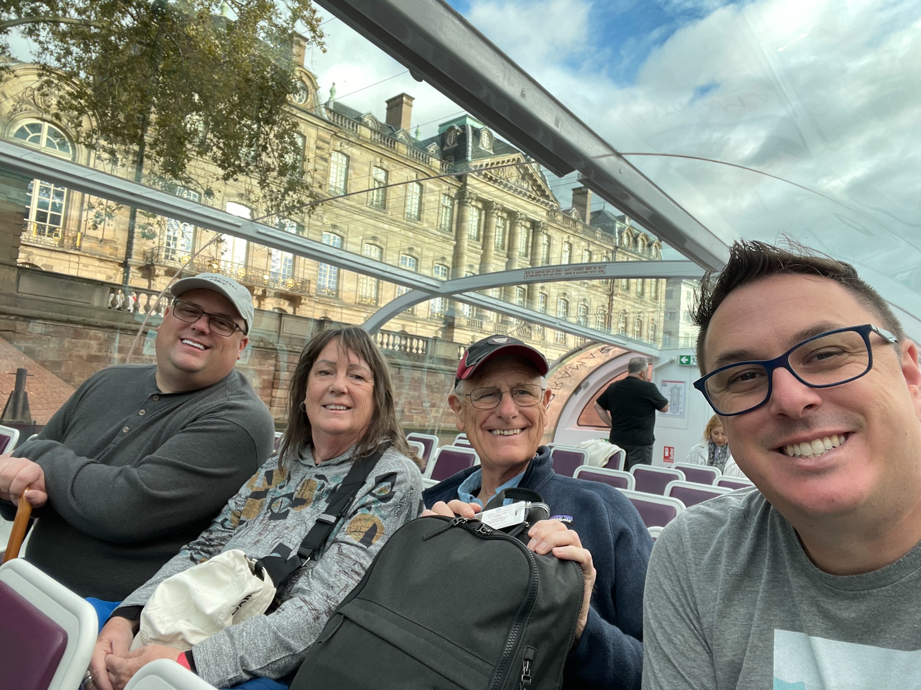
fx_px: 612
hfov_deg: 73.9
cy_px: 345
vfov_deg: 58.9
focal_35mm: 23
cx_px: 460
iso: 50
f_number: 2.2
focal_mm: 2.71
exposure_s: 1/120
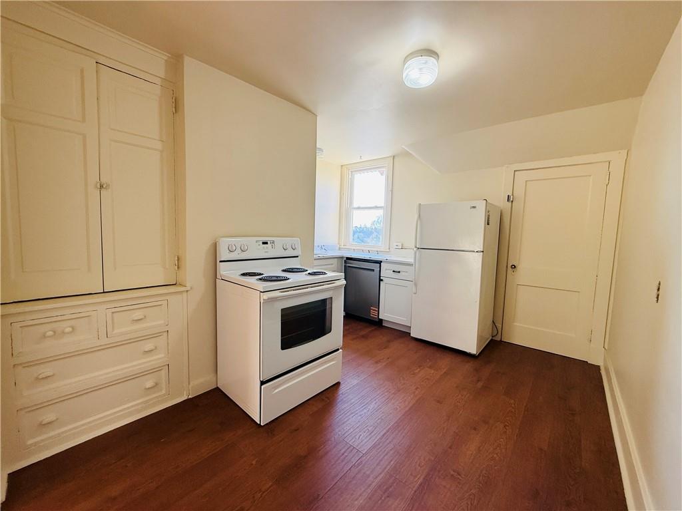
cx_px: 341
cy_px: 256
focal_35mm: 14
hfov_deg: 102.1
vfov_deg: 85.7
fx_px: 276
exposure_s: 1/120
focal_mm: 2.22
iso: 160
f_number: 2.2
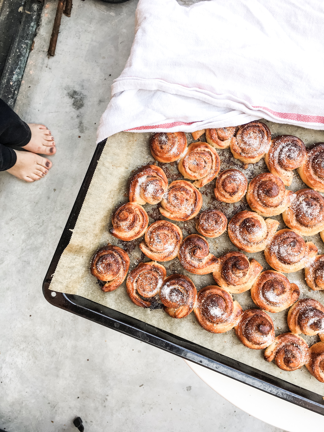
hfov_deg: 48.2
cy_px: 216
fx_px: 362
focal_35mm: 29
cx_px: 162
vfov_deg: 61.7
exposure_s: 1/50
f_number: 2.2
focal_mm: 4.15
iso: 25
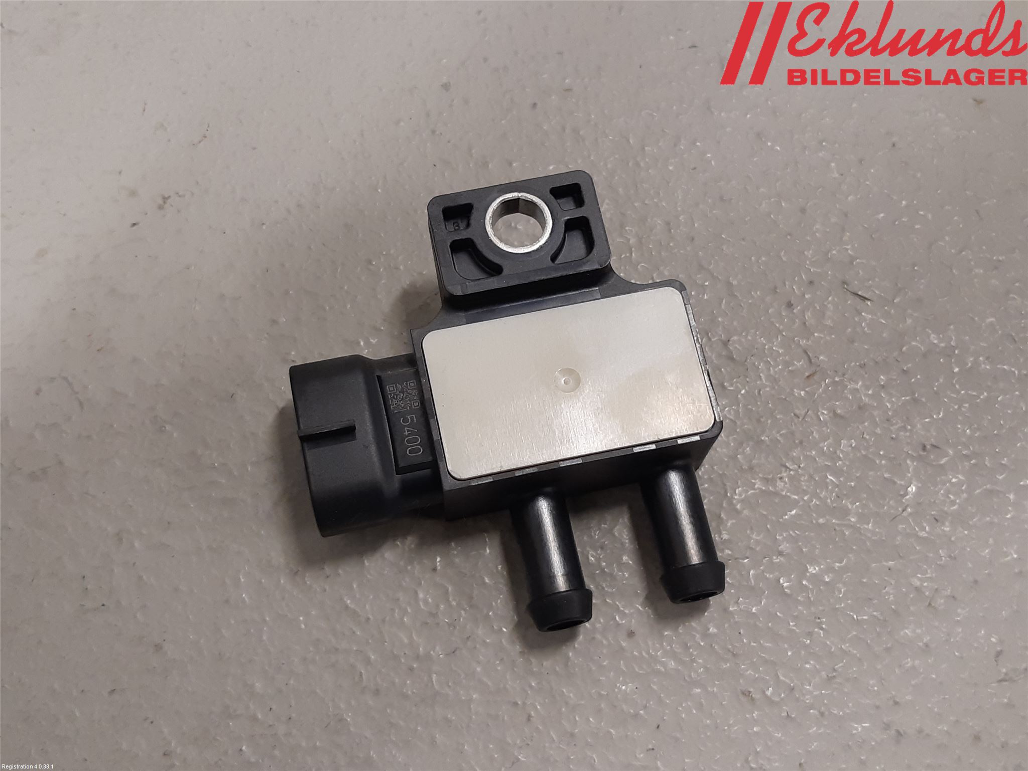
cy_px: 386
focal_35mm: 26
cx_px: 514
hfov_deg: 67.3
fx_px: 772
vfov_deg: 53.1
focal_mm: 3.93
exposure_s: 1/50
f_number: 1.7
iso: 100
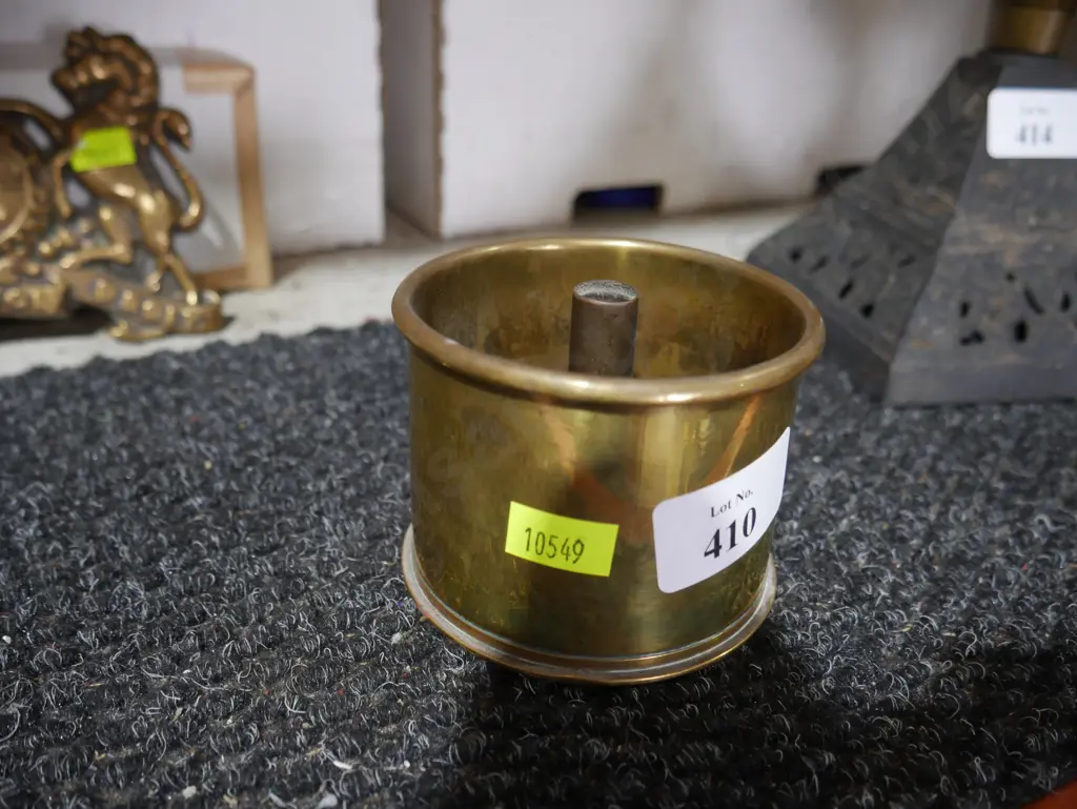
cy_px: 404
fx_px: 872
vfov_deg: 49.8
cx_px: 538
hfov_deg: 63.4
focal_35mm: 28
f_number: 3.5
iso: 800
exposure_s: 1/60
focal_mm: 14
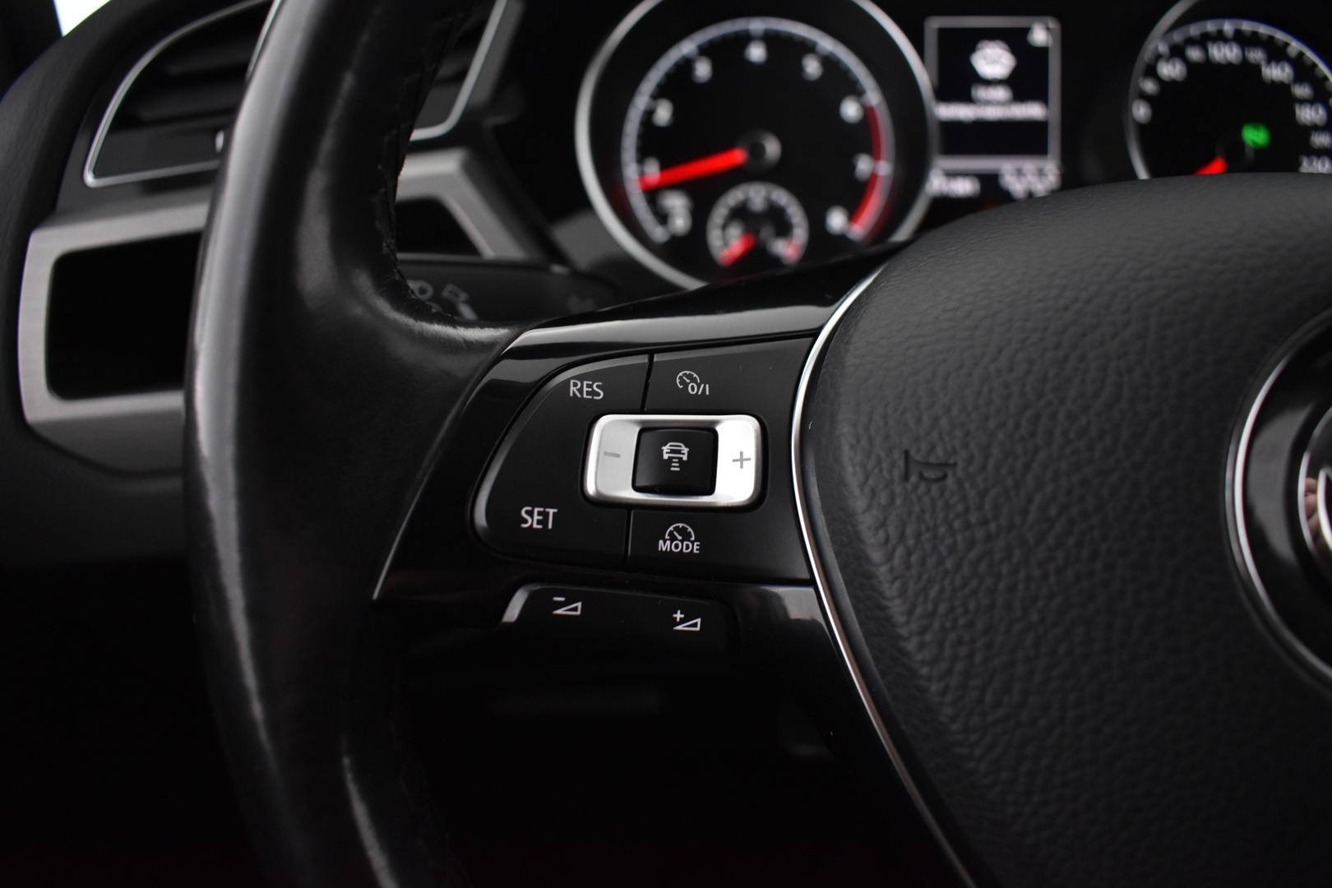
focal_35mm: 27
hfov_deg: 67.4
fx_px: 999
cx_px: 666
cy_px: 444
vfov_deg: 47.9
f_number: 3.5
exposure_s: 1/30
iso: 1400
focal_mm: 18
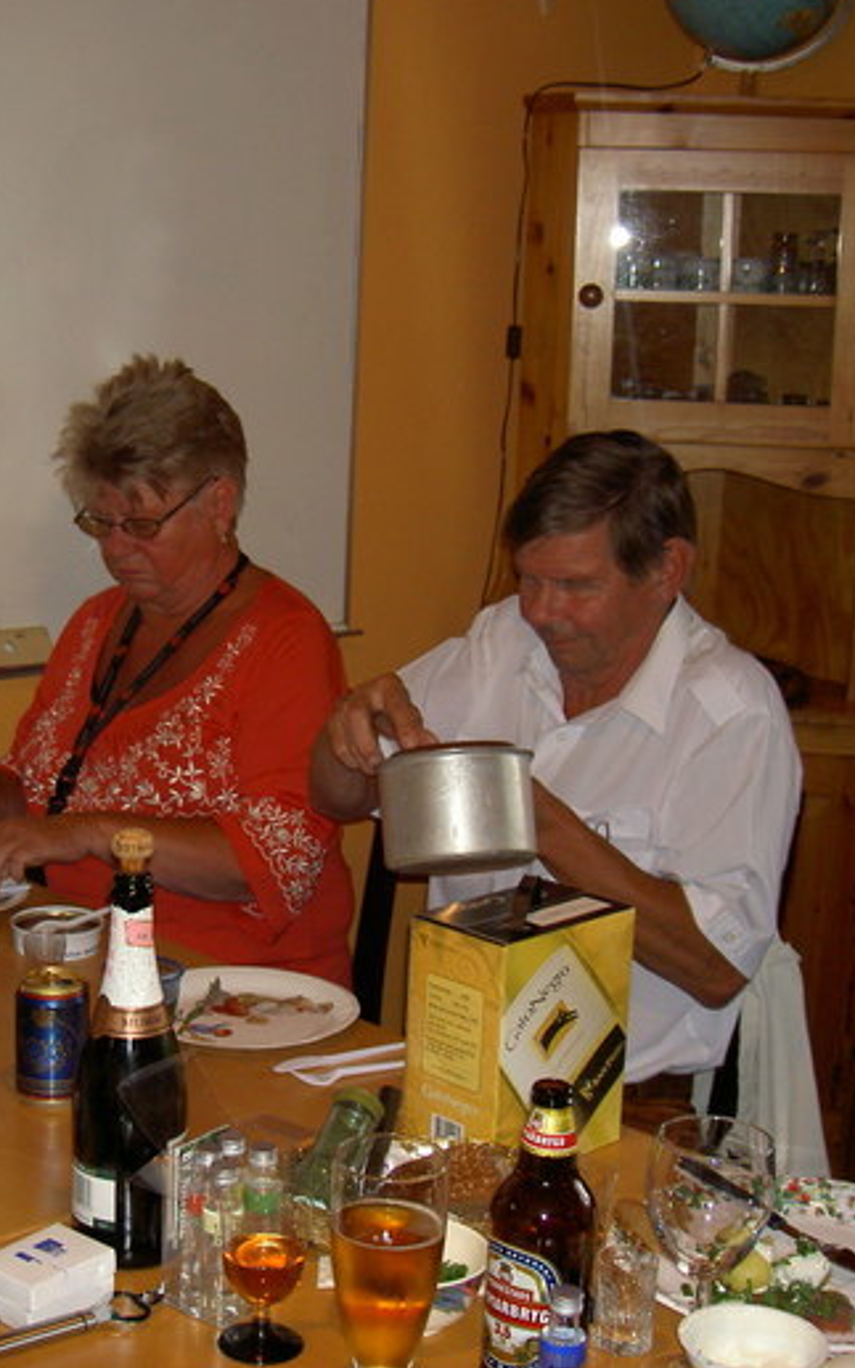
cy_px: 676
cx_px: 106
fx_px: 2088
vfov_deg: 36.3
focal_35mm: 56
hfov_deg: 22.6
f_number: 2.8
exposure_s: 1/60
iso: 100
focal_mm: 8
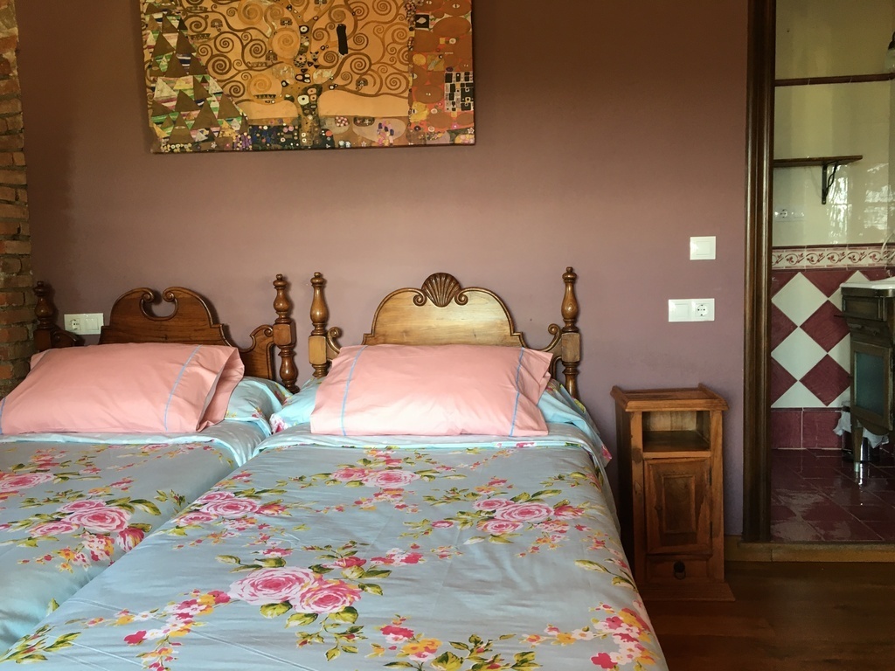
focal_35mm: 29
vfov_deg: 48.2
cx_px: 448
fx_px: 750
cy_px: 336
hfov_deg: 61.7
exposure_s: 1/33
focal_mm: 4.15
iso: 100
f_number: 2.2
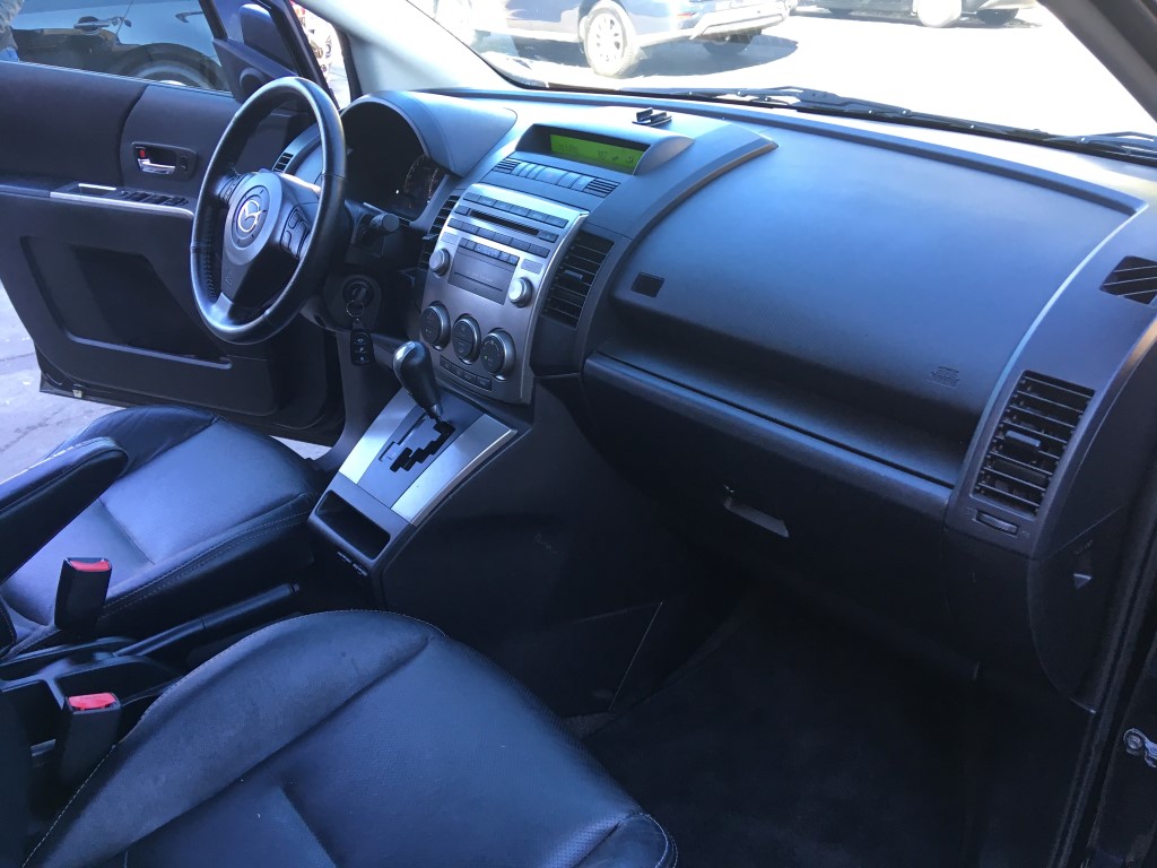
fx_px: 969
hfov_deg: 61.7
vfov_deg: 48.2
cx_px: 578
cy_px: 434
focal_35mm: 29
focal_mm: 4.15
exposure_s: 1/30
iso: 25
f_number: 2.2
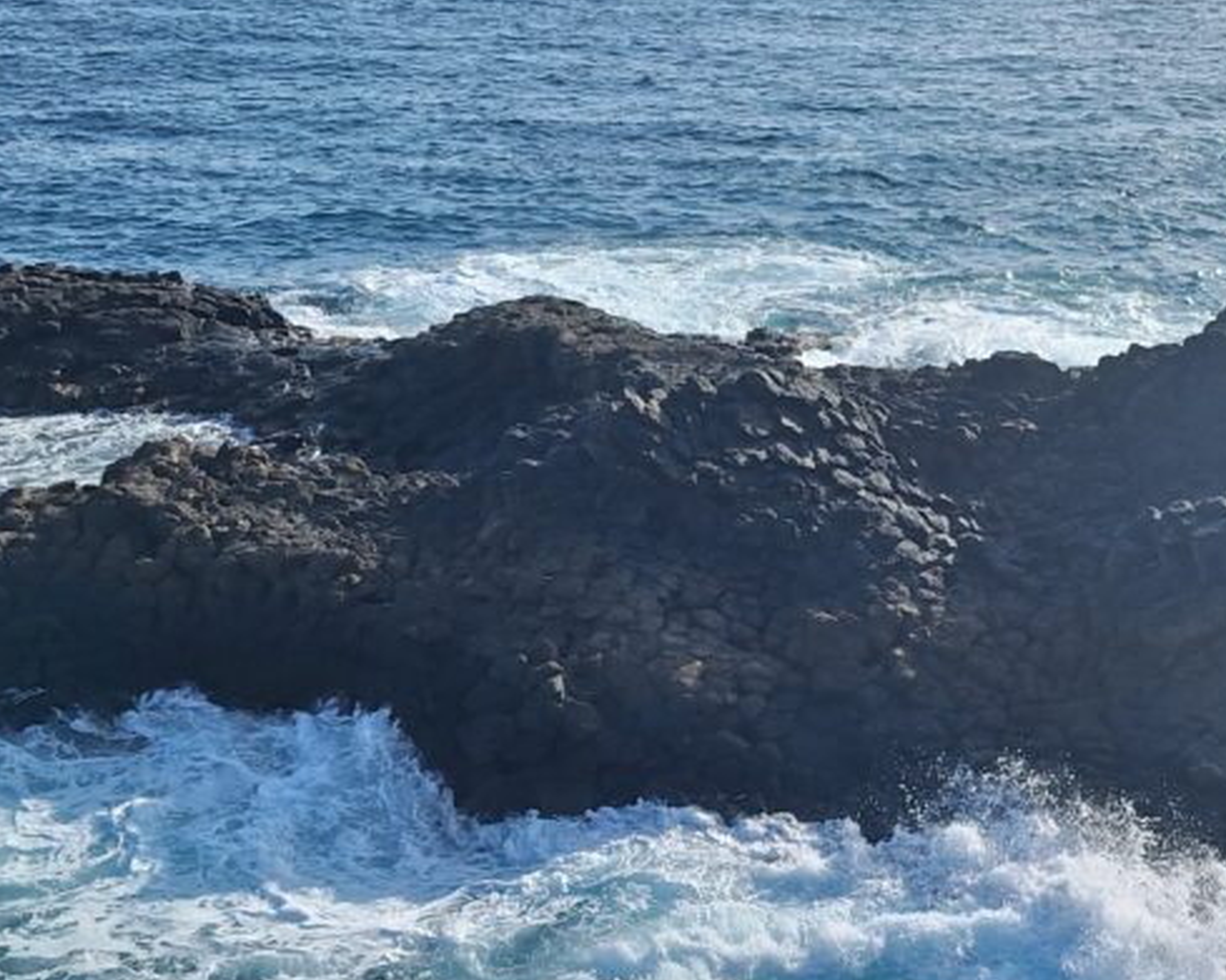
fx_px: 1705
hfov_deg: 38.9
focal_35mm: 47
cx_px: 857
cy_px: 887
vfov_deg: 30.6
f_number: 1.8
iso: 40
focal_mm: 5.54
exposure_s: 1/3571
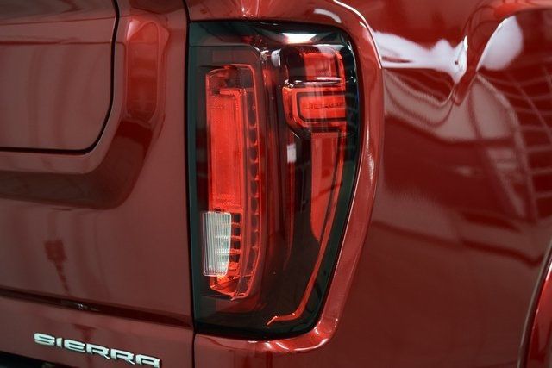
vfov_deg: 18.9
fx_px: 1104
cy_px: 184
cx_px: 276
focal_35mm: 72
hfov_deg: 28.1
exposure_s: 1/60
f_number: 3.5
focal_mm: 48
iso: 1600
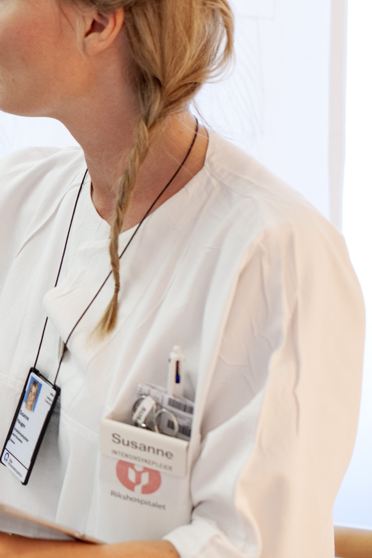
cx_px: -189
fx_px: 1751
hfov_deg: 11.6
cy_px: 141
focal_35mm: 113
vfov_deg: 18.0
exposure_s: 1/100
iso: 800
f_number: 2.8
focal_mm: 50
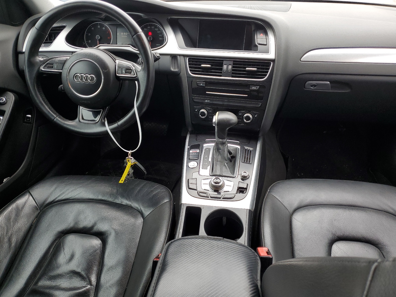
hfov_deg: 67.3
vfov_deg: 53.1
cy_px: 148
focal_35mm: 26
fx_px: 297
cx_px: 198
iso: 50
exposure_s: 1/161
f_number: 1.5
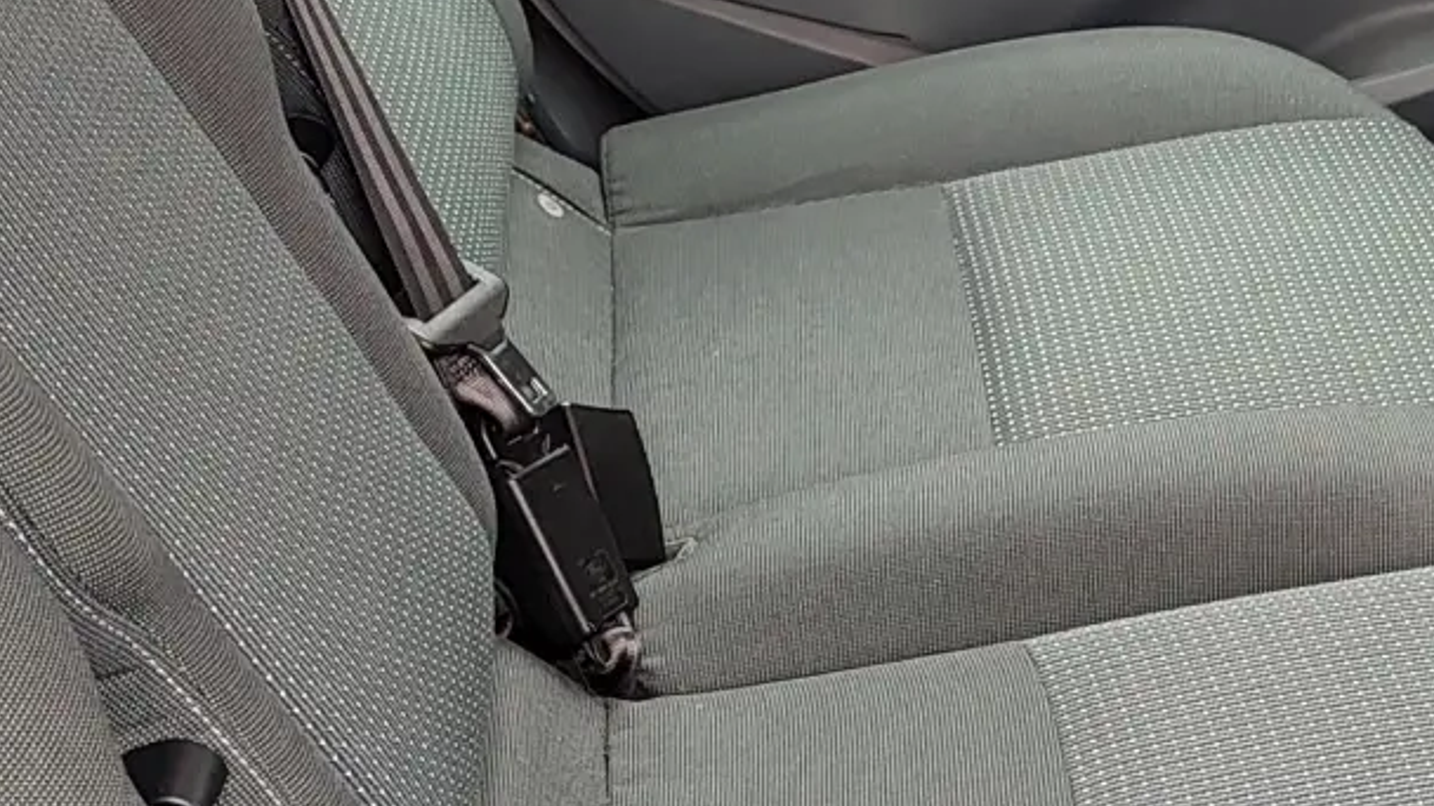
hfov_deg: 27.3
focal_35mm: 77
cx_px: 1008
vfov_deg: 15.7
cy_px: 537
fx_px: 2928
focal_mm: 5.56
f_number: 1.8
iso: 364
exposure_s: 1/50
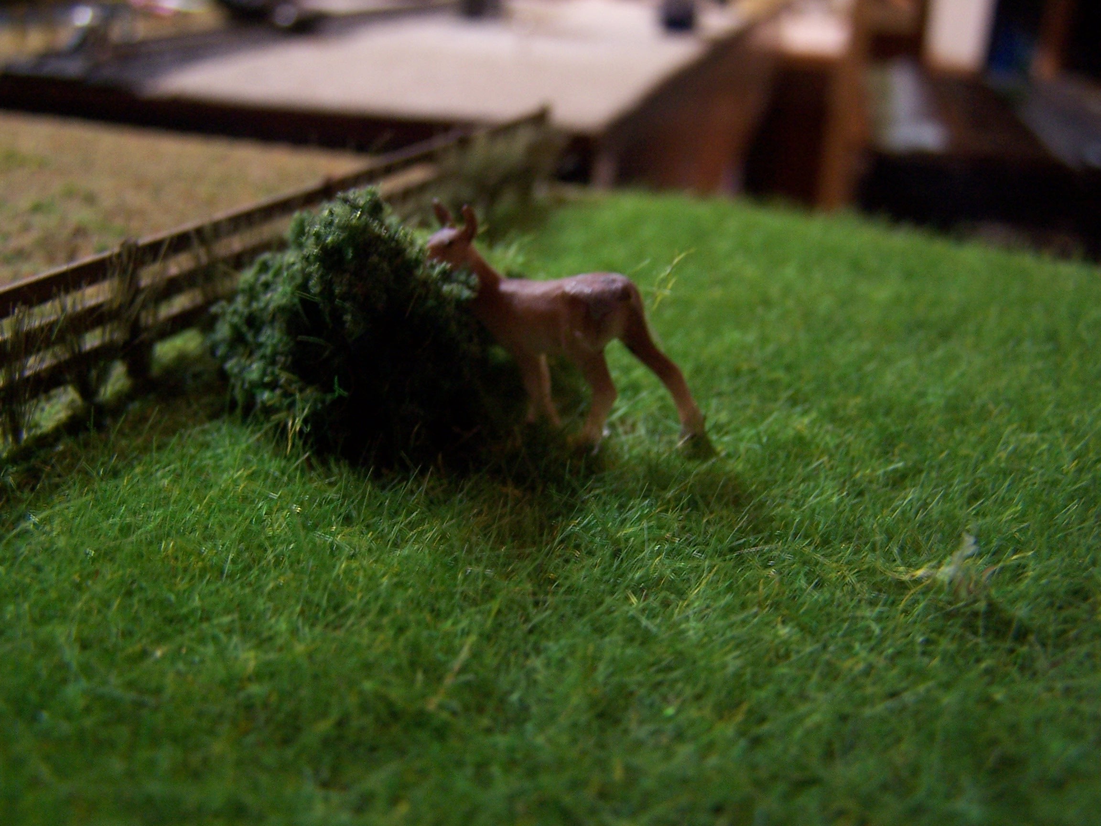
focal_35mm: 38
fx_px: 1209
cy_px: 413
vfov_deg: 37.7
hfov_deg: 49.0
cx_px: 550
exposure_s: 1/8
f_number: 2.8
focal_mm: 6.3
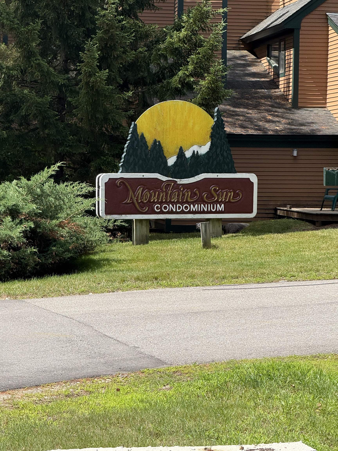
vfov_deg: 16.4
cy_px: 226
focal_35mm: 120
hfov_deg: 12.3
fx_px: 1562
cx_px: 169
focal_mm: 15.66
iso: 64
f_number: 2.8
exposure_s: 1/1130
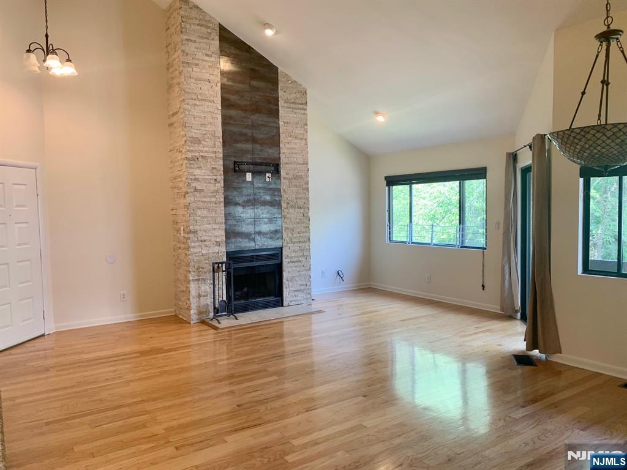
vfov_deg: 53.1
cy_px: 235
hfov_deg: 67.3
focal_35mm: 26
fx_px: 471
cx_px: 314
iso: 64
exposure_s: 1/60
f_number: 1.8
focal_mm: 4.25
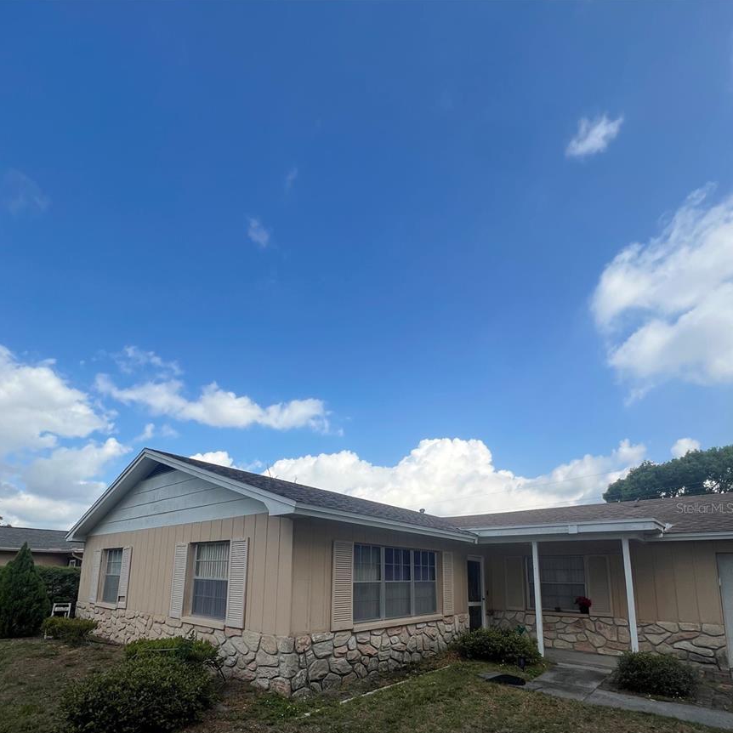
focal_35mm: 16
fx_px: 383
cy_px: 508
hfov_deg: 87.4
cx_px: 354
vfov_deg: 83.4
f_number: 1.8
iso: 32
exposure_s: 1/1553
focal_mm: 1.57
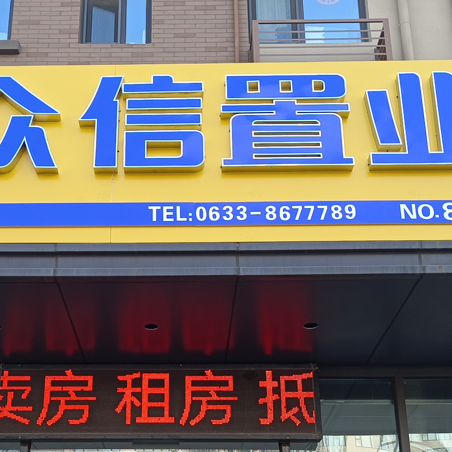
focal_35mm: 53
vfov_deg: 31.1
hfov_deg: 32.1
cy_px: 384
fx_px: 783
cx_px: 175
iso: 108
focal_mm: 5.59
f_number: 1.88
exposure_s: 1/100
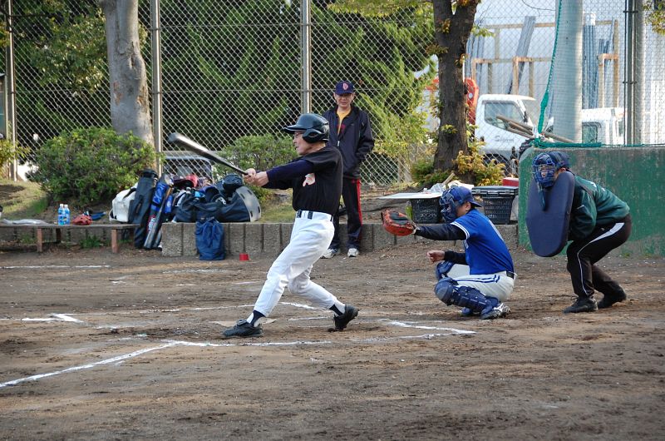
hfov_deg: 16.7
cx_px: 332
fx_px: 2268
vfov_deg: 11.1
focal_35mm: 123
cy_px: 220
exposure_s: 1/500
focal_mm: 82
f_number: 5.3
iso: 800
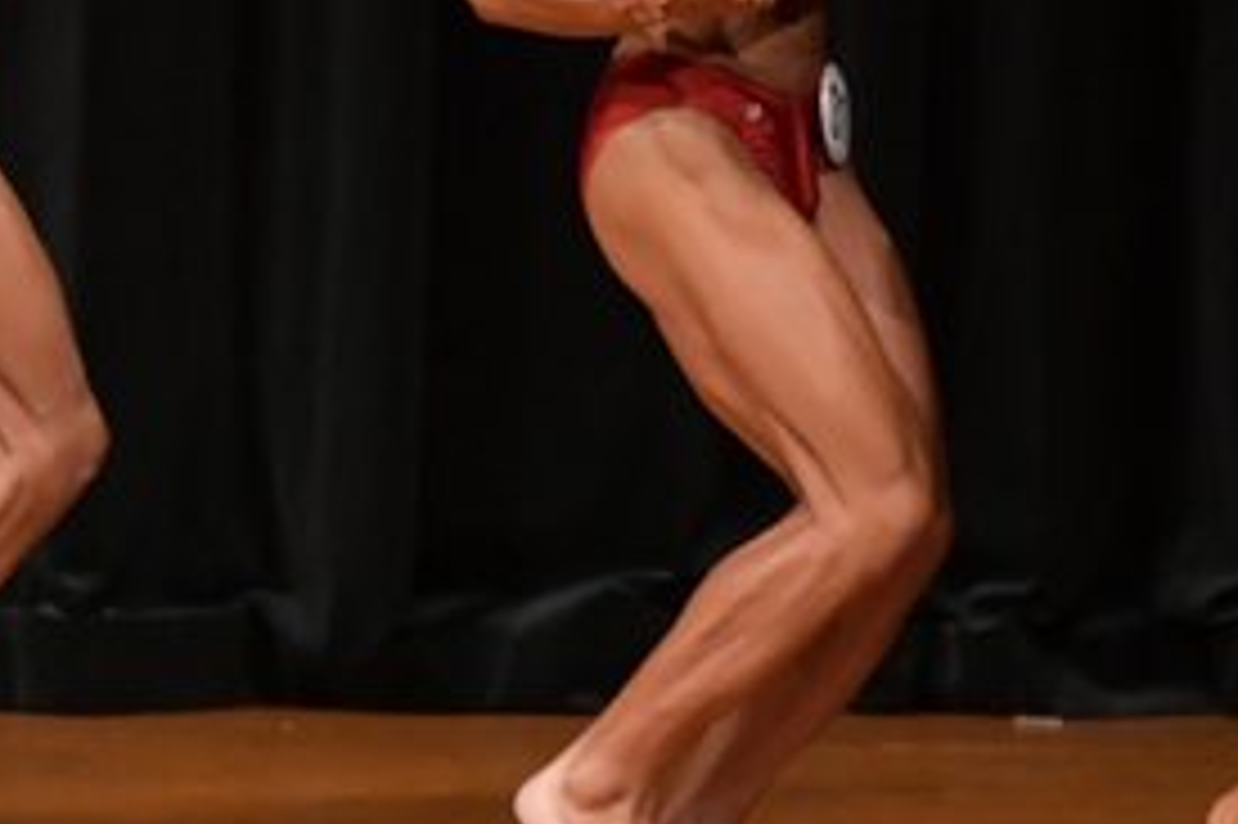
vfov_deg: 1.8
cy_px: 149
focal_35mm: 761
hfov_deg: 2.7
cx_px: 610
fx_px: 26153
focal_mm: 180
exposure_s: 1/400
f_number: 5.6
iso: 5000
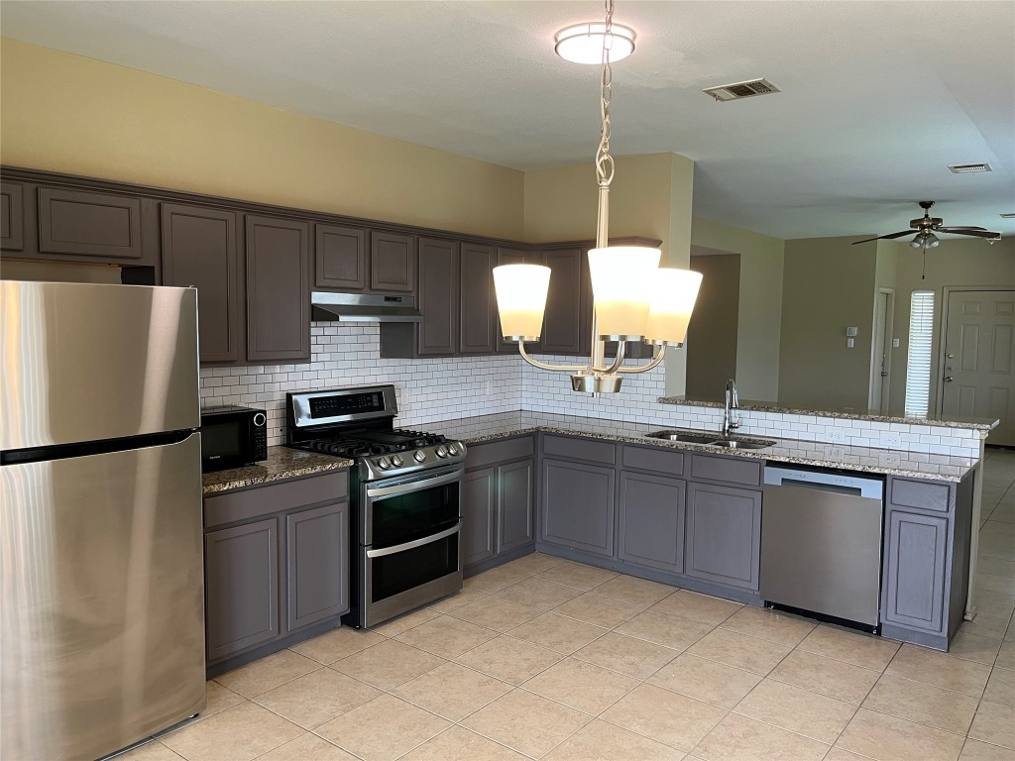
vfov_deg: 53.1
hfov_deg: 67.3
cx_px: 508
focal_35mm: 26
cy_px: 380
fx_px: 762
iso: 100
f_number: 1.6
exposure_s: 1/60
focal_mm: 5.1
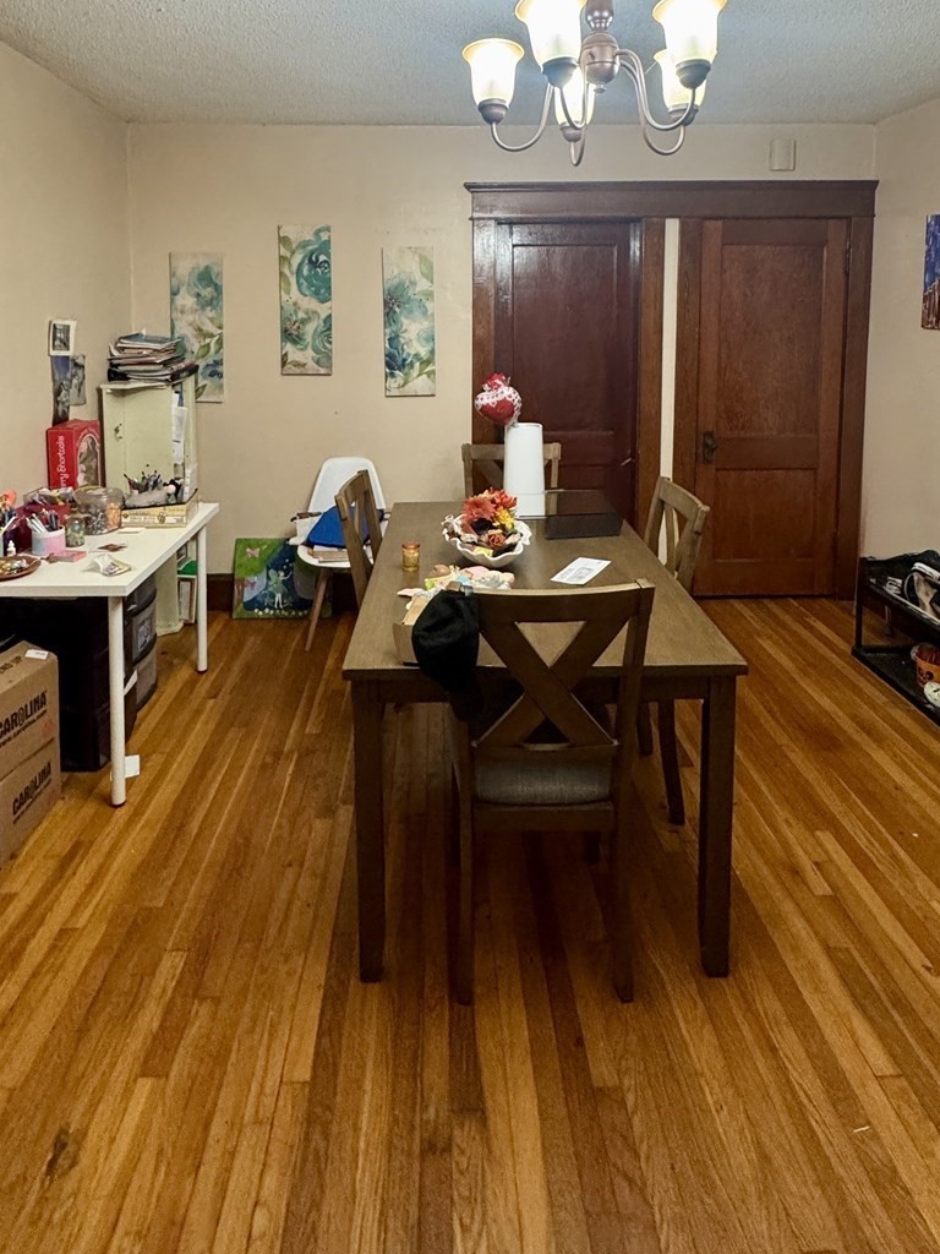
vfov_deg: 75.3
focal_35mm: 21
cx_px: 460
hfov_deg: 63.4
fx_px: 760
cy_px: 371
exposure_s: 1/60
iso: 400
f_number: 2.2
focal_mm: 2.22
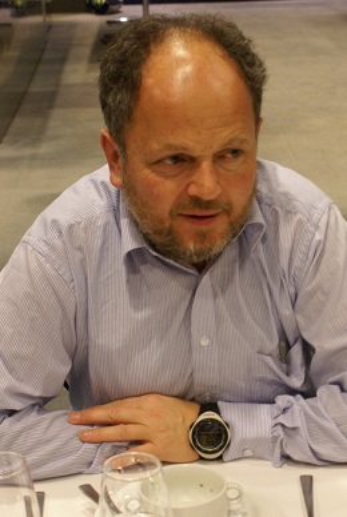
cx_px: 174
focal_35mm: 52
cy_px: 258
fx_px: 756
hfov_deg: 25.8
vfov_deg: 37.8
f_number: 5.6
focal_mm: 35
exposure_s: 1/5
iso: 400
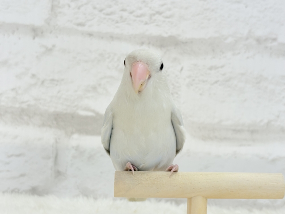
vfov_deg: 28.0
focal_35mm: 52
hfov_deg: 36.8
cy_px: 107
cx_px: 142
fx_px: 428
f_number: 1.6
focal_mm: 5.96
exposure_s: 1/100
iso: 64
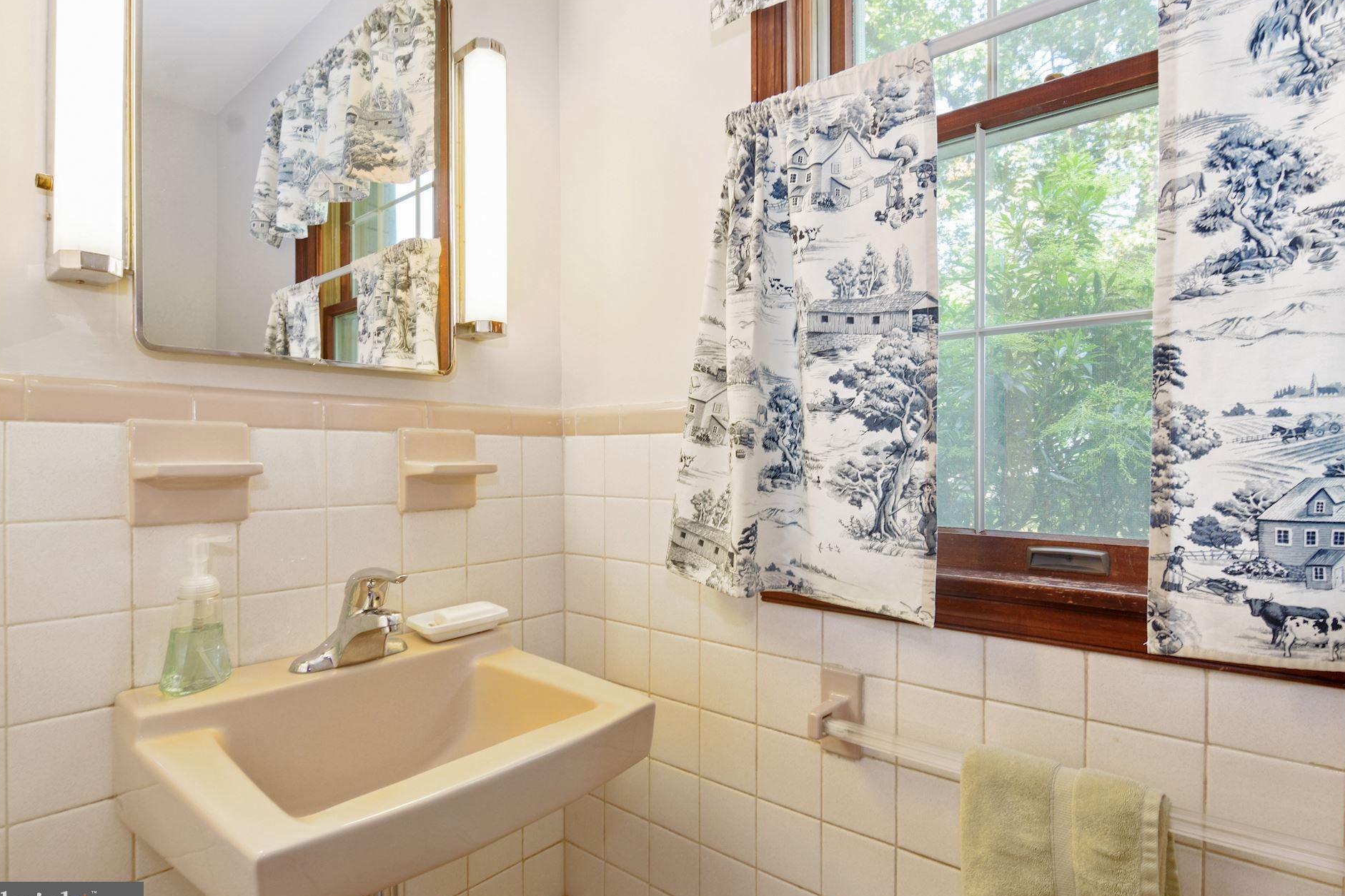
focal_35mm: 18
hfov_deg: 91.4
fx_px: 655
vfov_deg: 68.8
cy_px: 457
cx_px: 704
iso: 200
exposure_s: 1/2
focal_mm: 11
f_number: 8
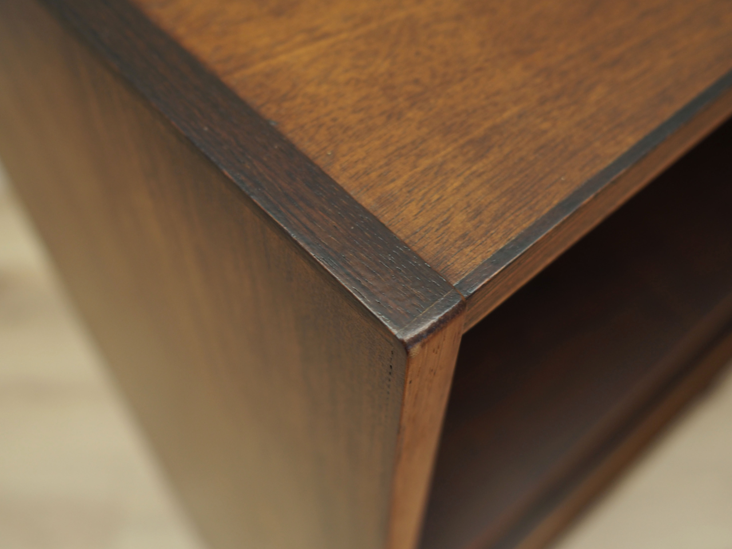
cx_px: 390
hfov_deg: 47.8
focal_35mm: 39
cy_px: 308
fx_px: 825
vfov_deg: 36.8
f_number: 2.5
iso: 200
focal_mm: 17
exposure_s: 1/25
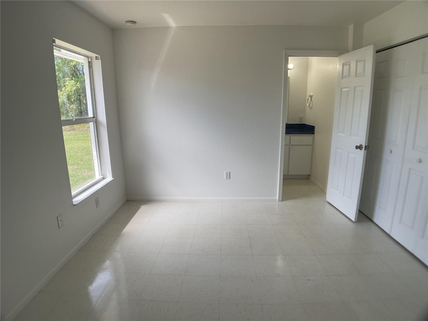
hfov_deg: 61.7
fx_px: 359
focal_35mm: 29
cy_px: 160
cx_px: 214
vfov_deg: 48.2
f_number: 1.8
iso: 16
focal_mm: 3
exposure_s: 1/156
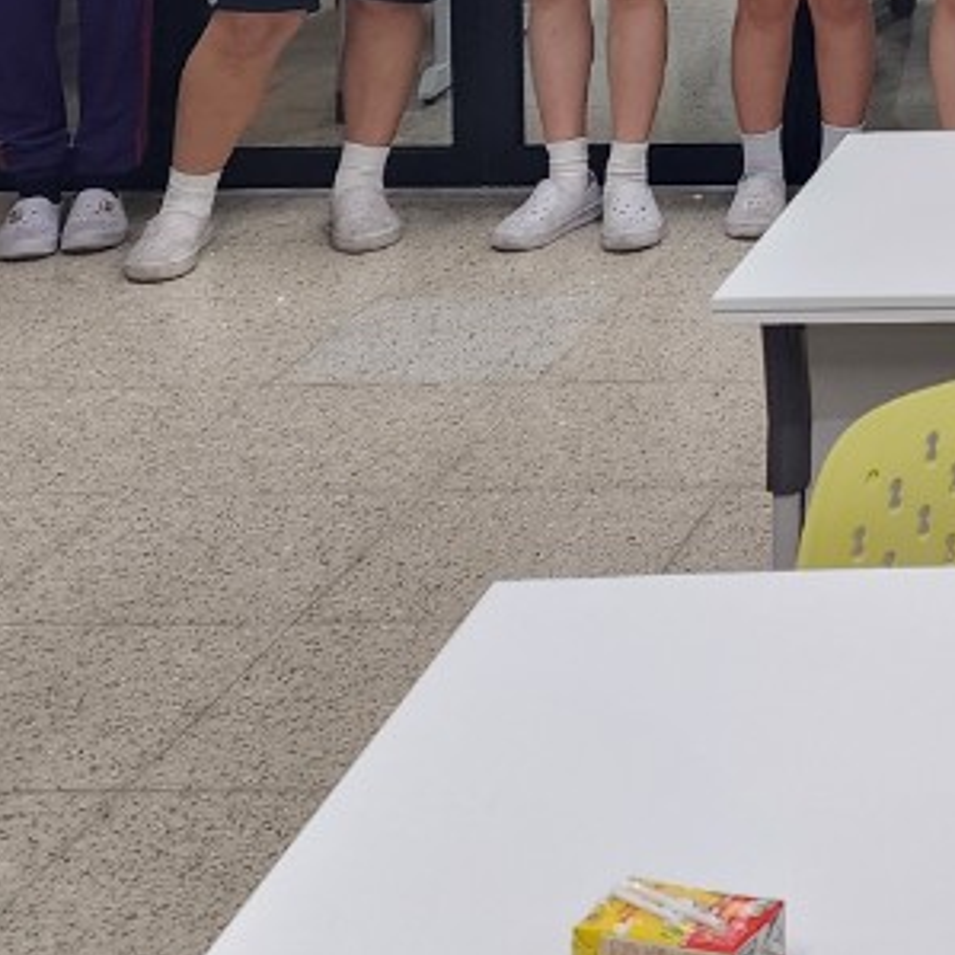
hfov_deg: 17.5
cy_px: -434
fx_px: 2716
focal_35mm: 87
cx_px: 1524
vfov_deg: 18.0
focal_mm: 6.4
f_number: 1.8
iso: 100
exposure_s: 1/120
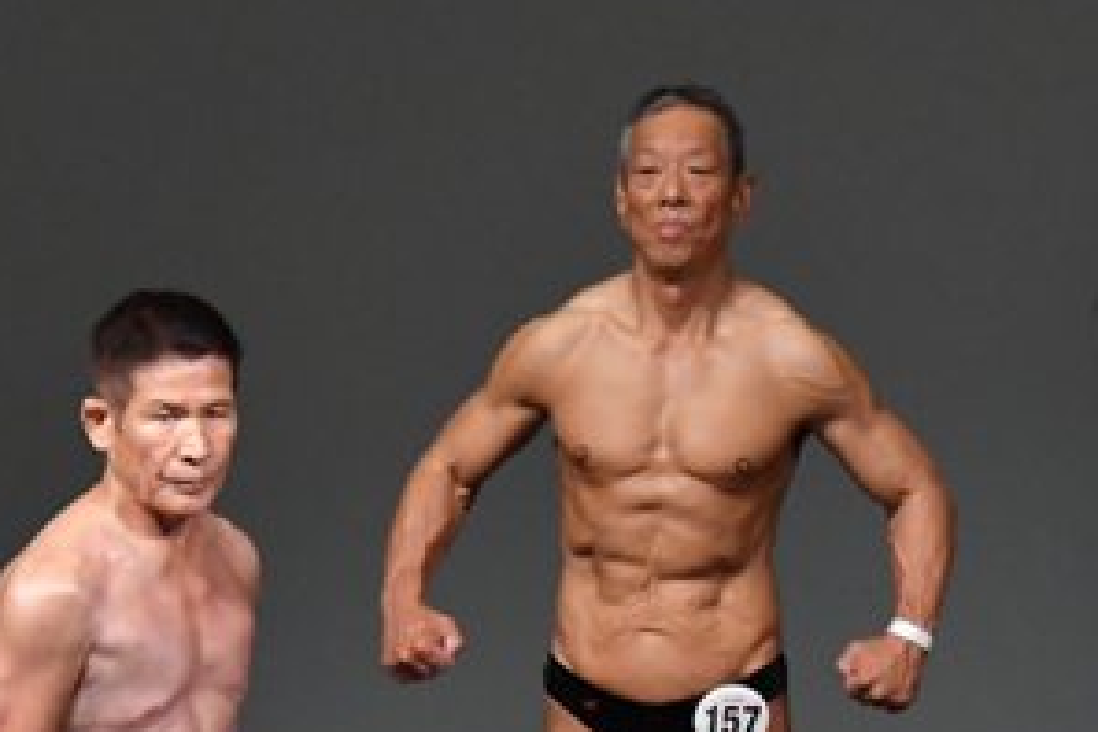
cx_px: 1000
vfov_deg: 1.8
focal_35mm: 783
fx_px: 23880
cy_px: 791
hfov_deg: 2.6
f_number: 5.6
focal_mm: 200
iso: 4000
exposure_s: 1/400
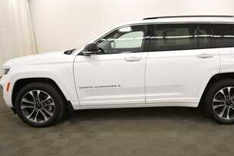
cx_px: 142
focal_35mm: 28
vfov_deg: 46.4
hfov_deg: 64.8
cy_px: 73
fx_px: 182
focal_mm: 14
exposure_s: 1/250
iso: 720
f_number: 5
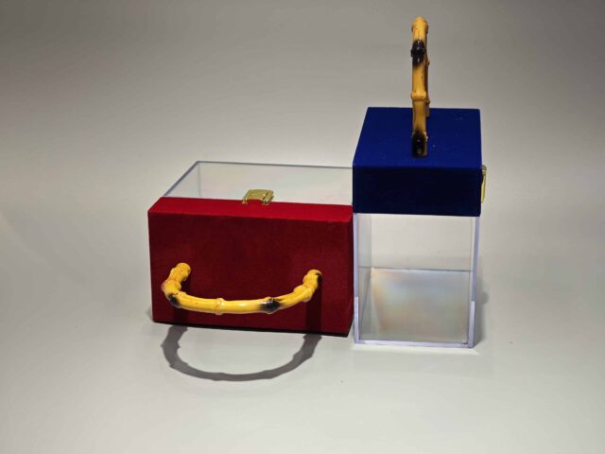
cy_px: 227
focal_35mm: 75
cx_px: 302
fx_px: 1311
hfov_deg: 26.0
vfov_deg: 19.6
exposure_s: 1/100
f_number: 2
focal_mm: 10.1
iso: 200
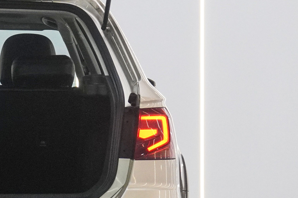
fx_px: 1697
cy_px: 70
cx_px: -34
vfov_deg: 6.7
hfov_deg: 9.9
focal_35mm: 205
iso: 1250
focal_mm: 35
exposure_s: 1/80
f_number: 6.3
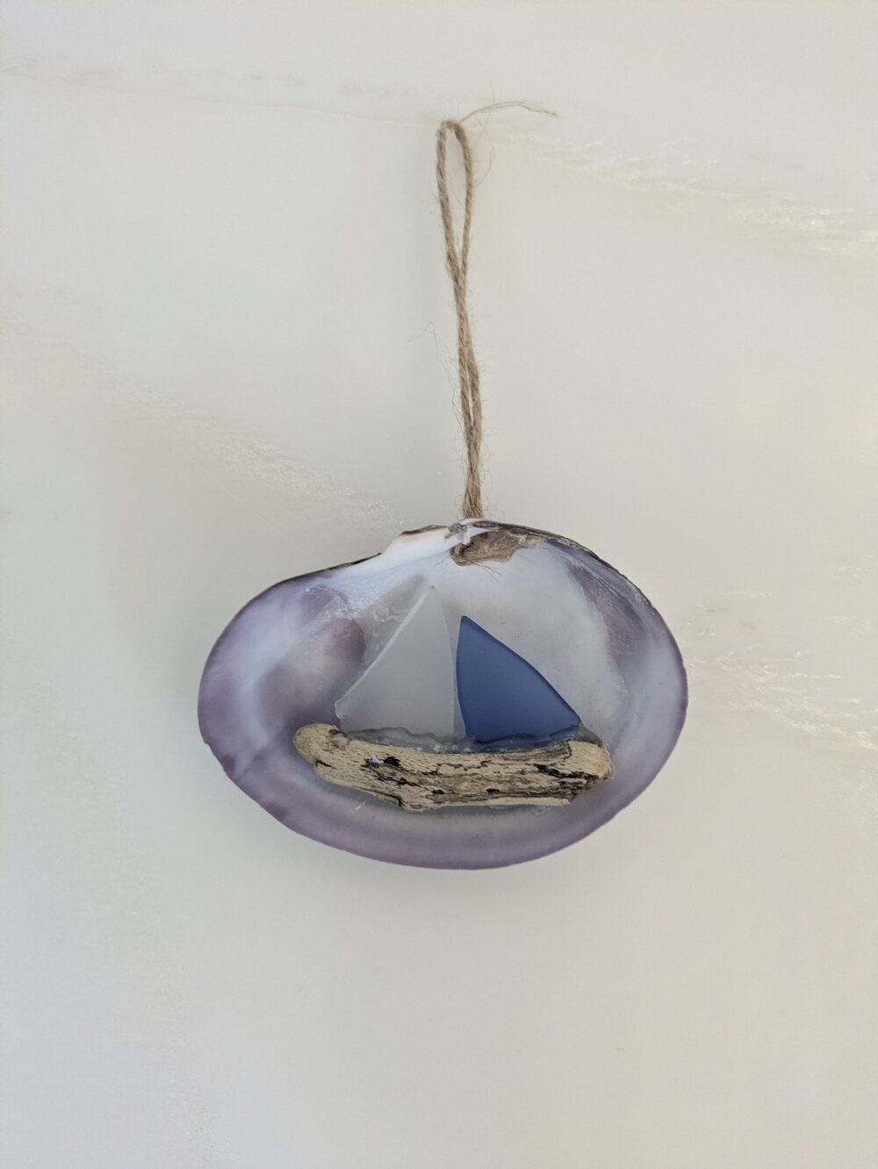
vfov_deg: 69.4
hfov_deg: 54.9
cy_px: 584
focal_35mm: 25
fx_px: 845
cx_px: 439
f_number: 1.89
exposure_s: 1/60
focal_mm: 5.43
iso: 386
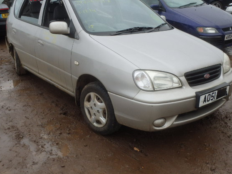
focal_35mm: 39
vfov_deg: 36.8
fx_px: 261
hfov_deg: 47.9
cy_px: 78
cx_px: 114
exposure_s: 1/60
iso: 200
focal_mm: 6.1
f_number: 4.4
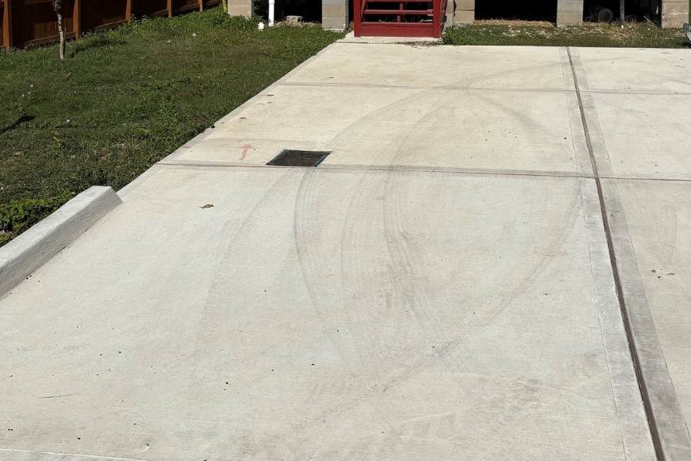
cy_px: 41
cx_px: 369
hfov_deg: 41.1
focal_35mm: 48
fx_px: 921
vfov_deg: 27.0
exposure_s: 1/10101
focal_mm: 5.96
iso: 50
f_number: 1.6
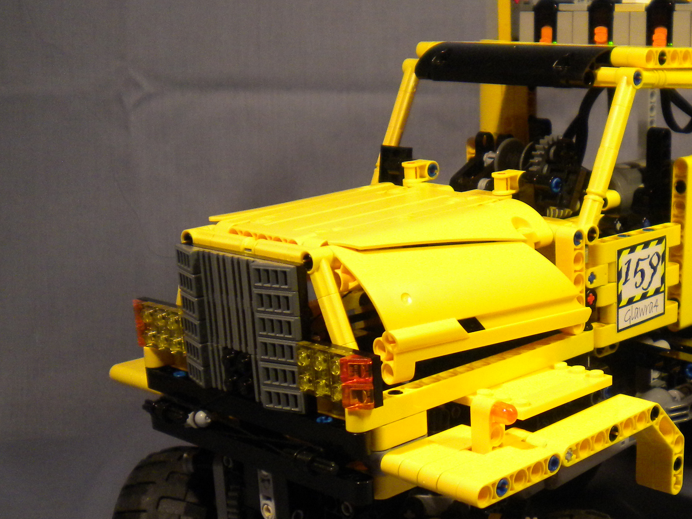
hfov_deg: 32.6
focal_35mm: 58
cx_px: 523
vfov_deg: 25.1
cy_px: 361
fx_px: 1160
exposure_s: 1/44.6
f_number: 3.1
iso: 329
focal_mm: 6.3
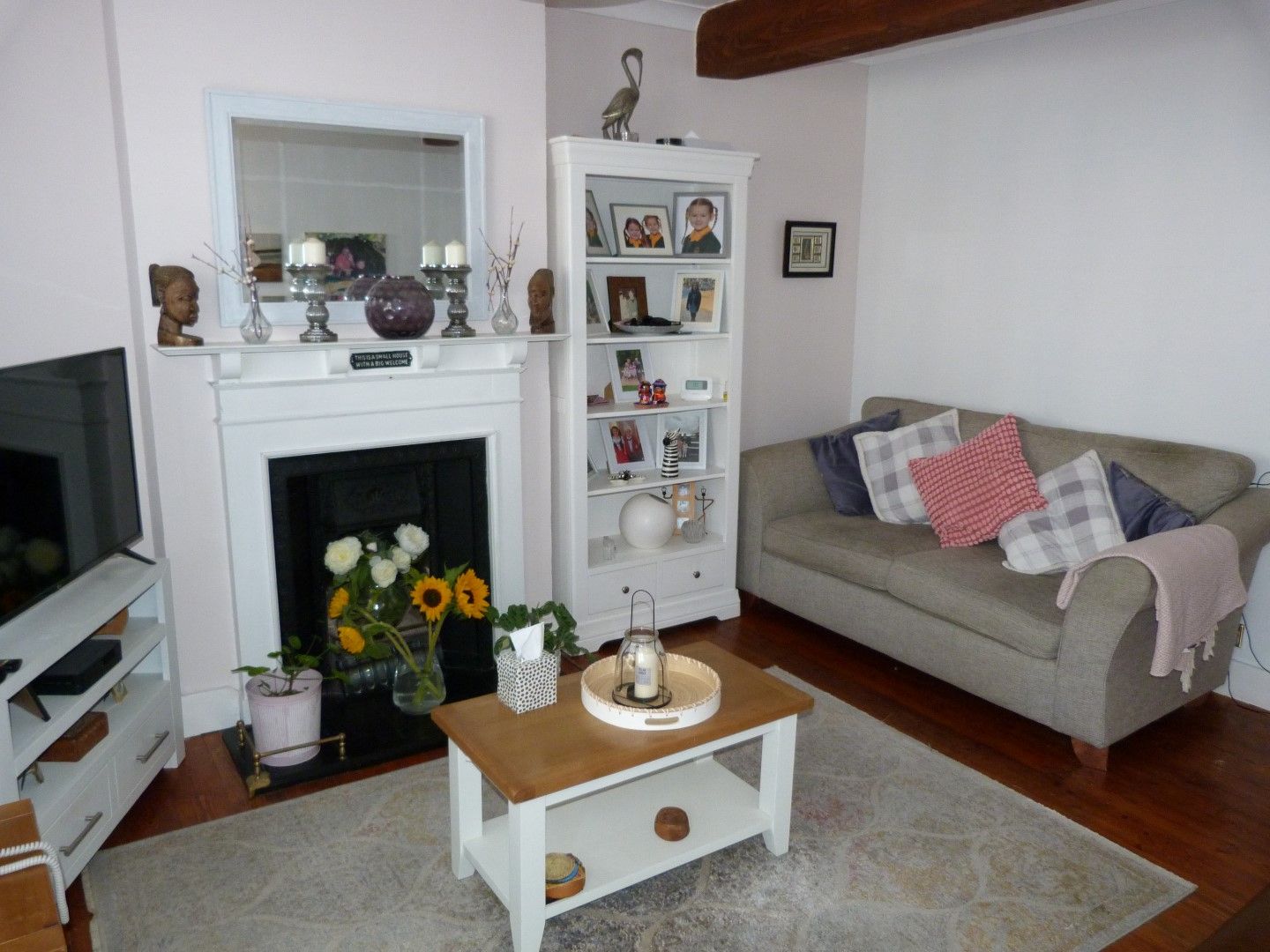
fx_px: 917
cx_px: 635
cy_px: 476
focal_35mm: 25
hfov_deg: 69.4
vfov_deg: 54.9
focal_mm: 4.5
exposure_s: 1/60
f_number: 2.8
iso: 200
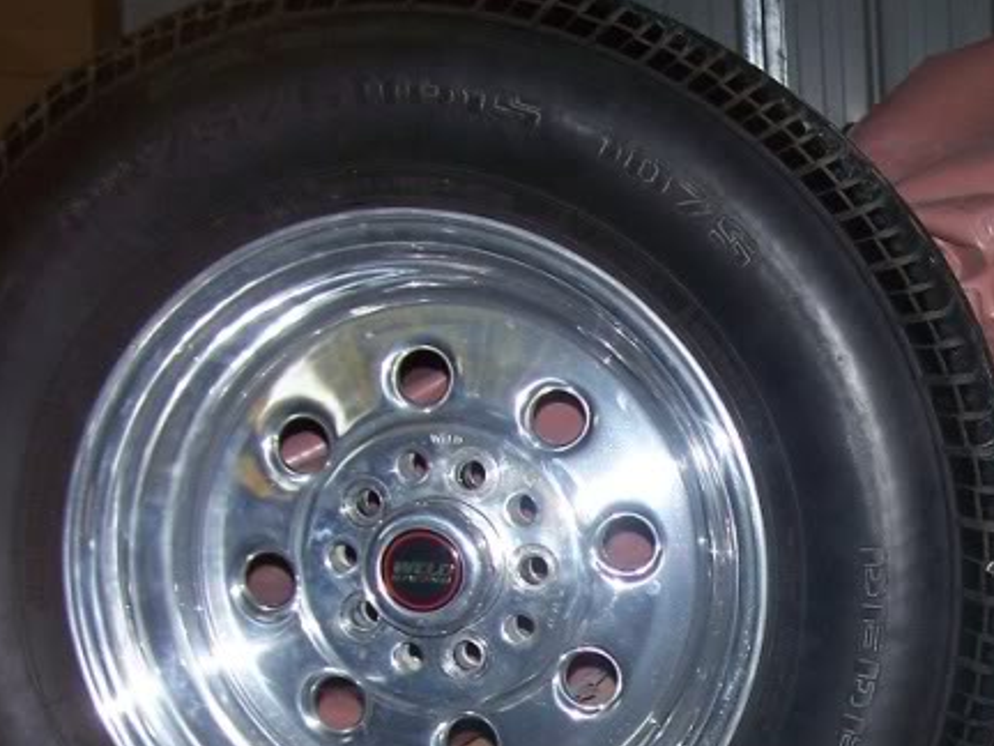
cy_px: 804
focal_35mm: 90
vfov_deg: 16.0
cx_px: 1019
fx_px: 2584
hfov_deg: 21.0
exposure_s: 1/60
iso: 80
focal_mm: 6.3
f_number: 2.8
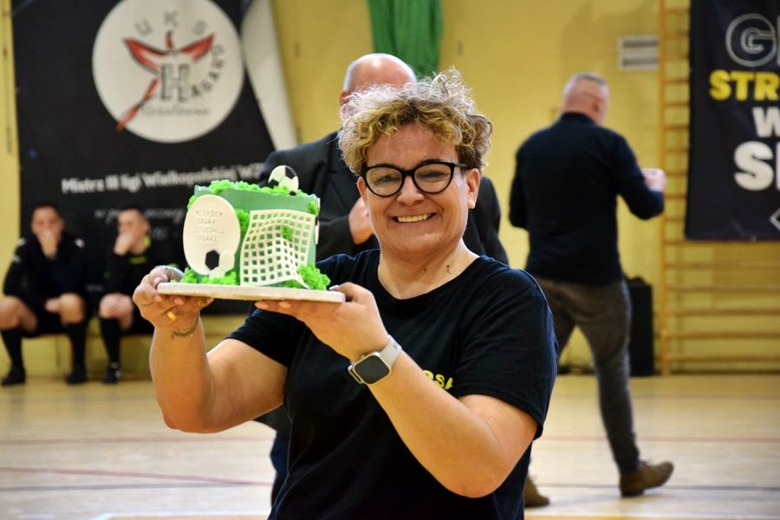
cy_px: 260
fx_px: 2990
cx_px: 390
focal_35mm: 138
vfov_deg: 9.9
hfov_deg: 14.9
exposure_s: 1/100
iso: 800
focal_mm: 92
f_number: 5.6
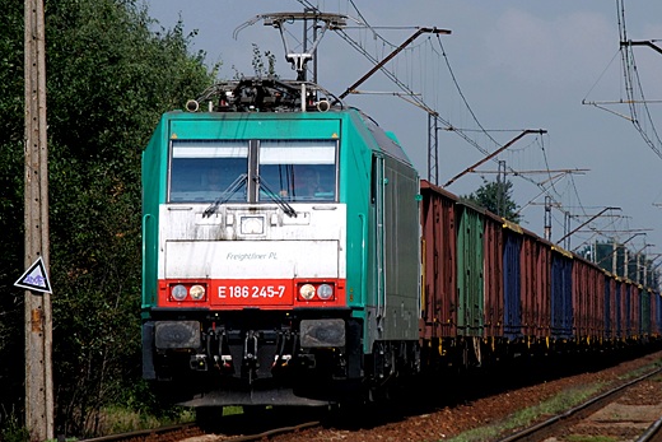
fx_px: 7633
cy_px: 136
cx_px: 360
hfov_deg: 5.0
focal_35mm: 415
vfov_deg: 3.3
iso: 100
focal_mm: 160
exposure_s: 1/250
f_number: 10
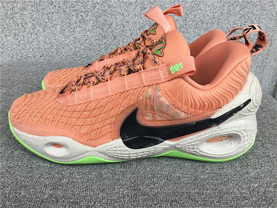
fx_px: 248
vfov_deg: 45.4
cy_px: 104
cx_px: 138
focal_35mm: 31
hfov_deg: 58.4
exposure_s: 1/370
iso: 25
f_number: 2.4
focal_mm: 3.3
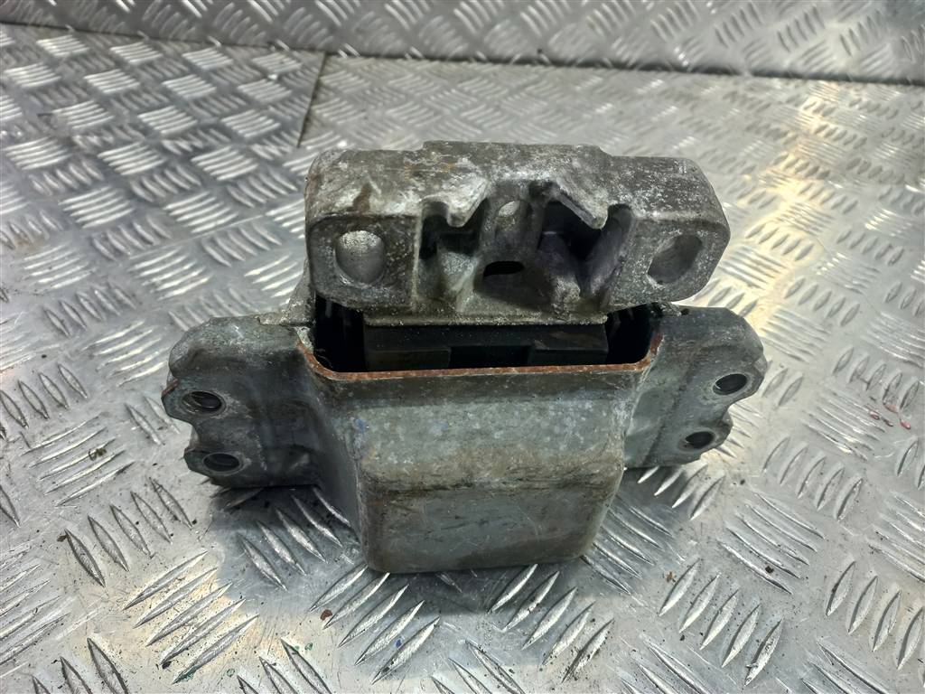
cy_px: 347
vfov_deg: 54.9
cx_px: 462
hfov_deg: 69.4
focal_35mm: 25
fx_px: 668
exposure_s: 1/50
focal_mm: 4.6
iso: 80
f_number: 1.8
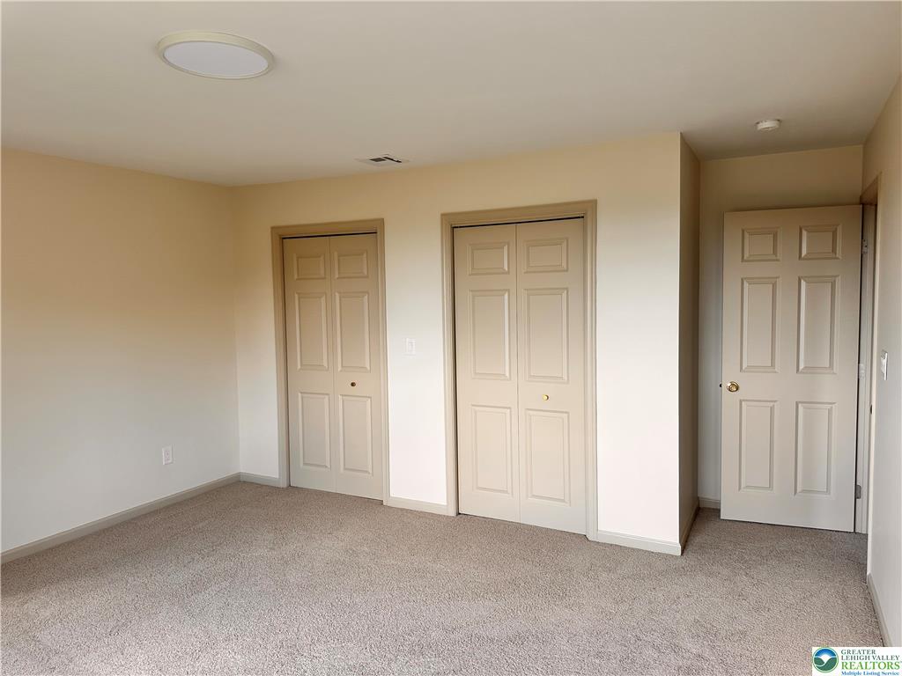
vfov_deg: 56.8
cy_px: 338
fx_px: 625
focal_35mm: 24
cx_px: 451
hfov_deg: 71.6
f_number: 1.78
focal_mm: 6.86
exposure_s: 1/121
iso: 64
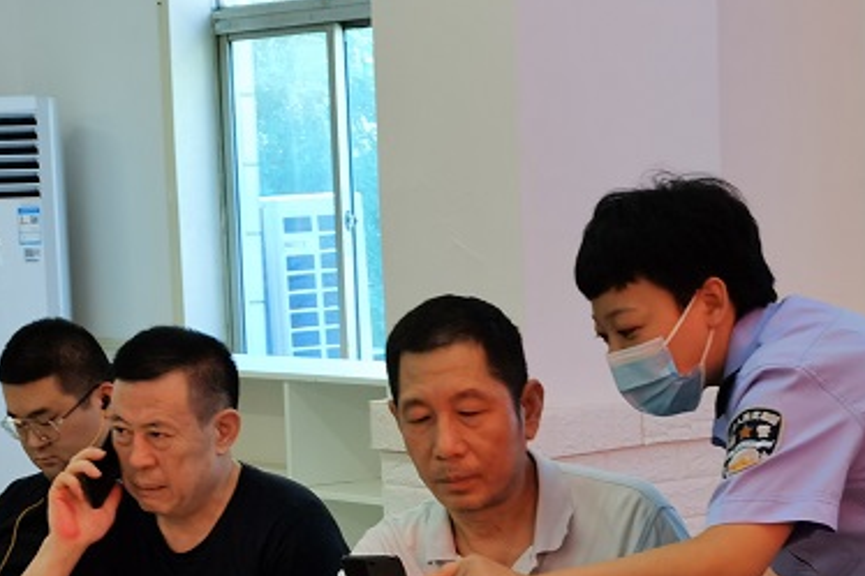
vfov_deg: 12.4
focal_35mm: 109
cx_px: 502
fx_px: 2618
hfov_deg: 18.8
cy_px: 540
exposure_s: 1/100
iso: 100
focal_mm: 5.56
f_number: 1.6
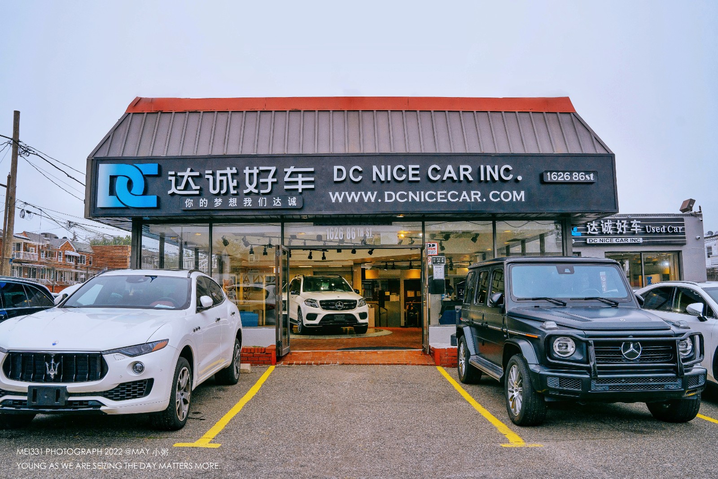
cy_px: 240
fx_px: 546
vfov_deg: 47.3
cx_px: 359
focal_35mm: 27
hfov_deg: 66.6
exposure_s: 1/400
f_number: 5.6
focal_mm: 27.4
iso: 500
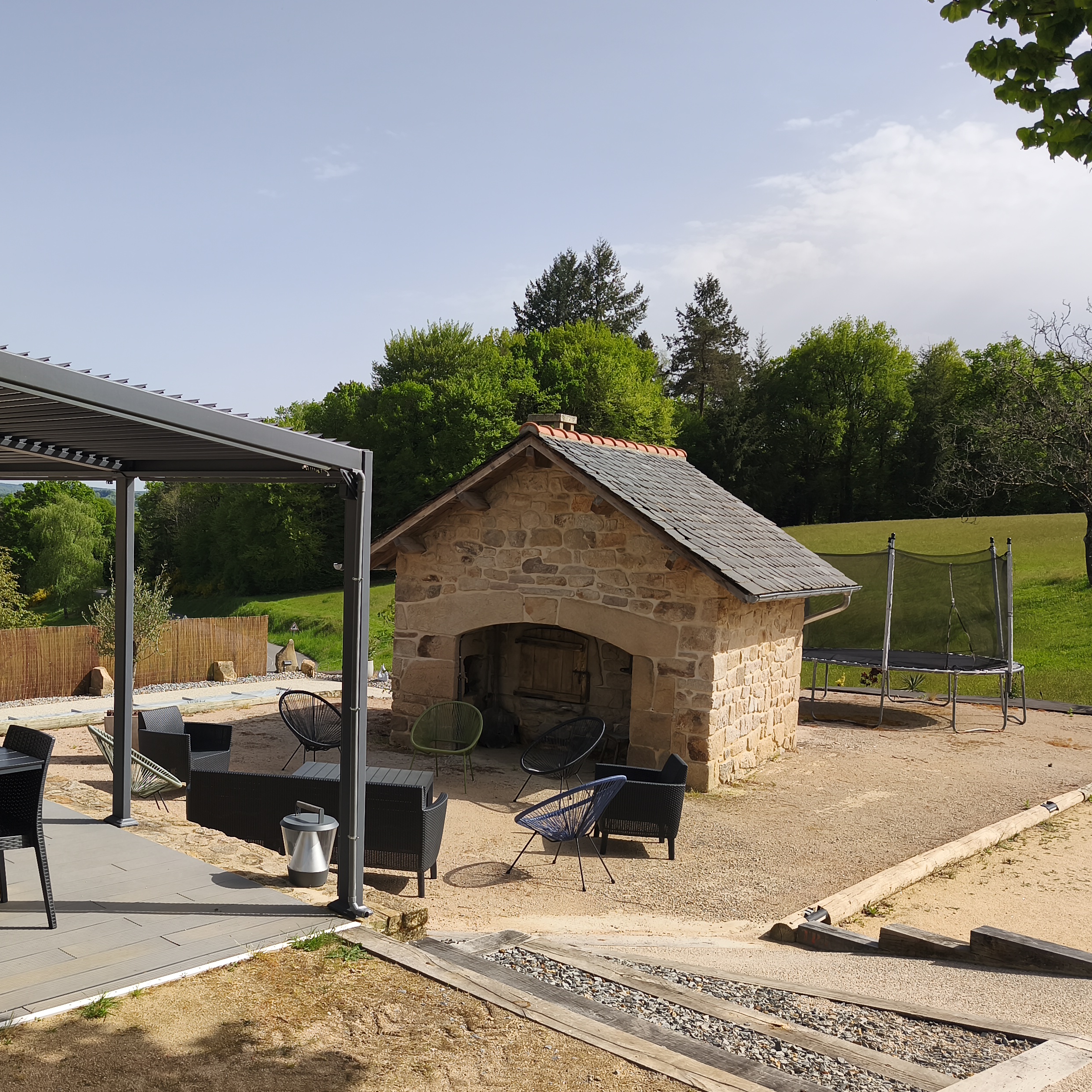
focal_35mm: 33
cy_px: 577
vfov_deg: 49.7
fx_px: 1178
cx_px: 312
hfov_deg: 48.3
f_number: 1.65
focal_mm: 6.18
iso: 50
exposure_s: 1/1009
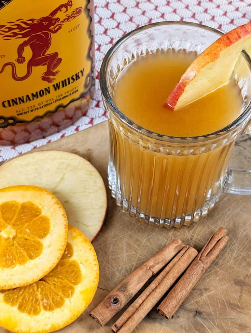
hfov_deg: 29.7
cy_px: 166
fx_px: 473
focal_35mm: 49
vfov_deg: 38.9
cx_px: 126
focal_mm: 6.9
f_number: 1.68
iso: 164
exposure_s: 1/140
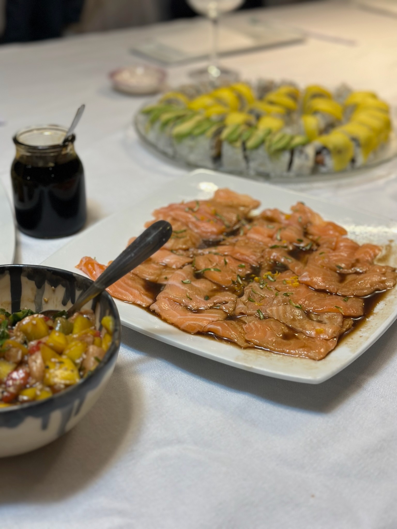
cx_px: 198
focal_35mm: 48
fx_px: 734
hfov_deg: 30.3
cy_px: 264
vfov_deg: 39.7
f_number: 1.78
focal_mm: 6.86
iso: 160
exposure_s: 1/100
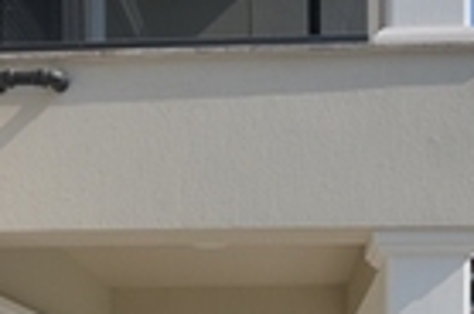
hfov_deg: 26.0
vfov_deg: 15.7
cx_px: 240
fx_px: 1025
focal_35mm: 78
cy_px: 498
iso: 100
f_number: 9
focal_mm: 10
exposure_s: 1/400
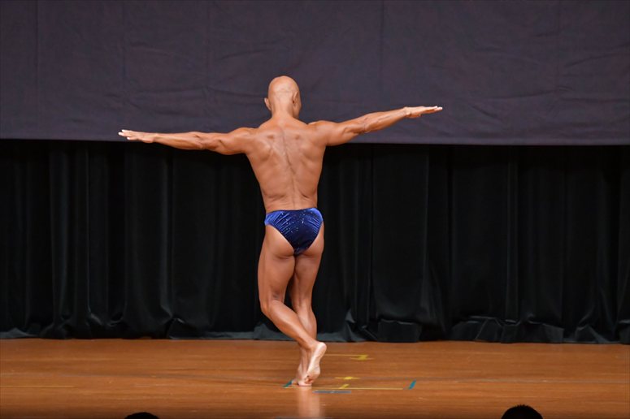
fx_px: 4723
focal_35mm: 270
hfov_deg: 7.6
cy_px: 210
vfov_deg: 5.1
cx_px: 315
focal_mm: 180
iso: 5000
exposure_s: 1/400
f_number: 5.6
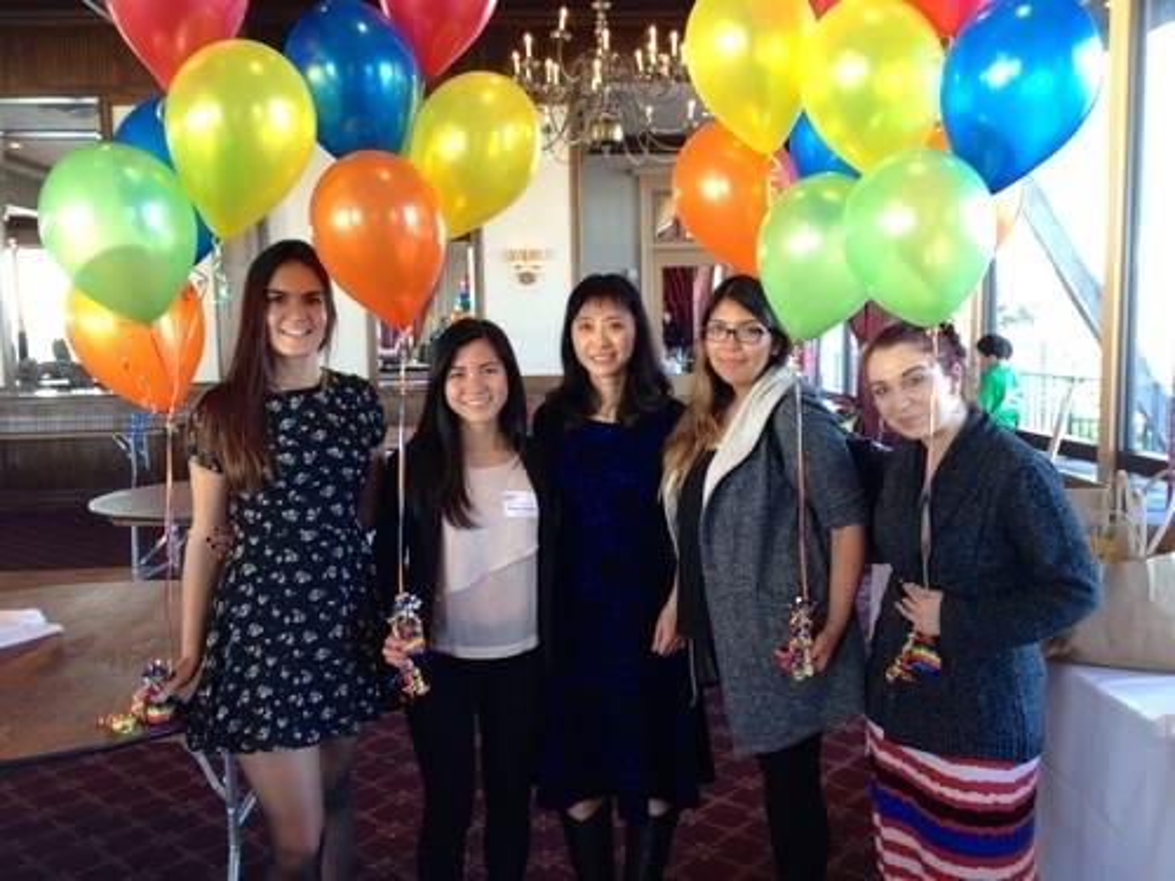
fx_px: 1188
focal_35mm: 35
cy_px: 440
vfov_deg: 40.7
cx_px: 588
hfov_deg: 52.6
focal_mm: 4.28
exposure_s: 1/30
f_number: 2.4
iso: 50
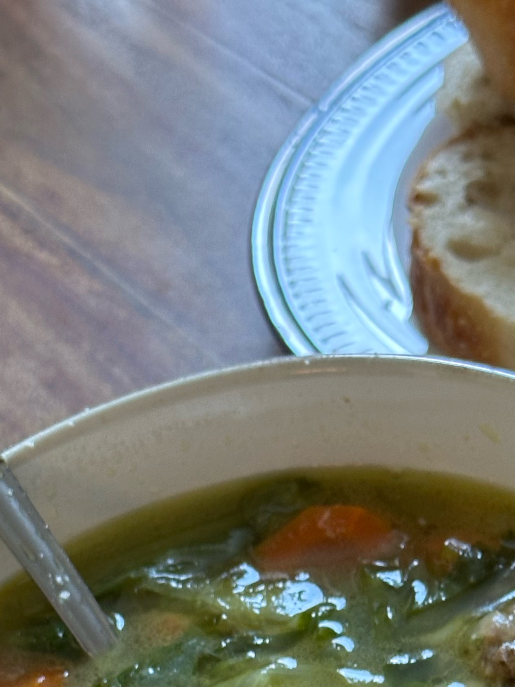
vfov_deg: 16.7
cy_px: 774
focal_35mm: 114
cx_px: 257
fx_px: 2262
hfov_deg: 13.0
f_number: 1.78
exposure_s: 1/60
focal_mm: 6.86
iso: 250
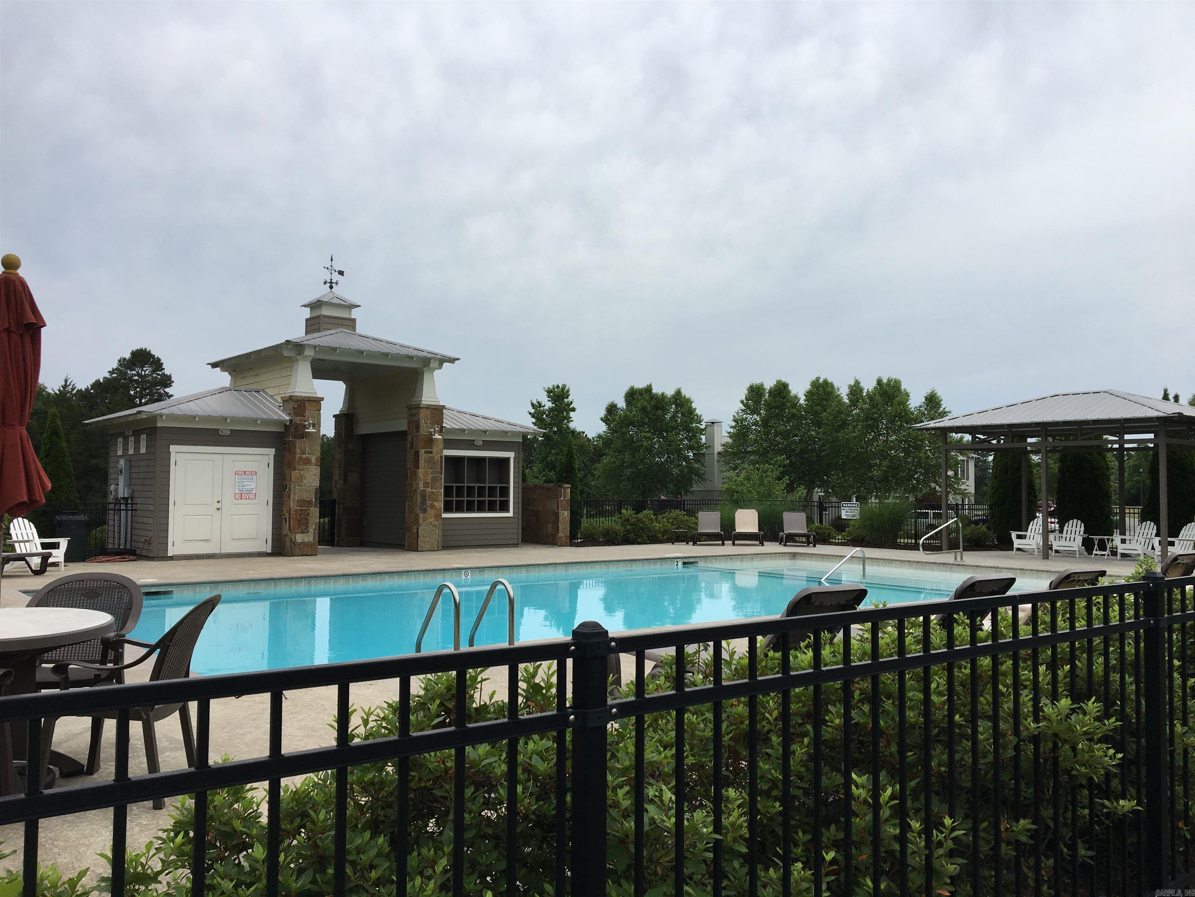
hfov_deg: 61.7
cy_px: 448
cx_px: 598
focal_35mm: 29
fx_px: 1001
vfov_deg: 48.2
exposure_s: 1/1261
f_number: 2.2
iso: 25
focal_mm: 4.15
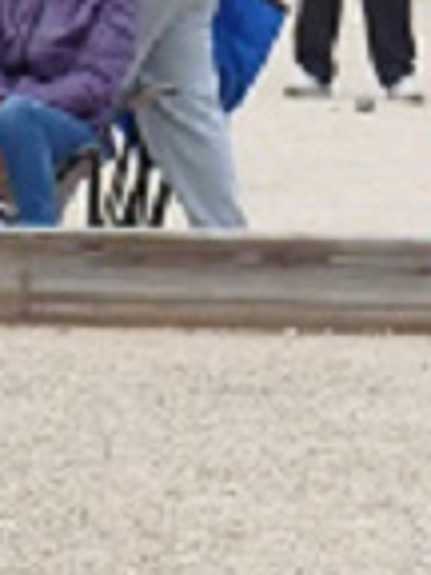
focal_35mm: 769
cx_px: 607
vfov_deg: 2.6
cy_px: 387
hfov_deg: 1.9
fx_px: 12766
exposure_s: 1/400
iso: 320
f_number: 4
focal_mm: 32.7
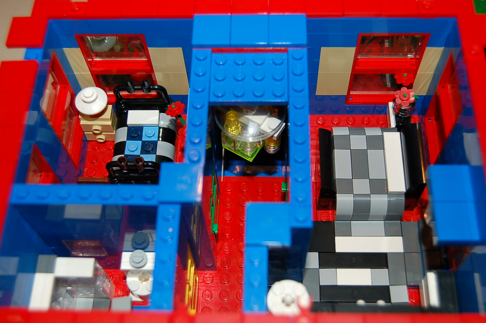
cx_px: 243
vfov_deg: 28.9
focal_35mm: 46
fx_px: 627
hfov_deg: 42.4
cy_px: 162
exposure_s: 1/60
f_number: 4.5
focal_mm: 31
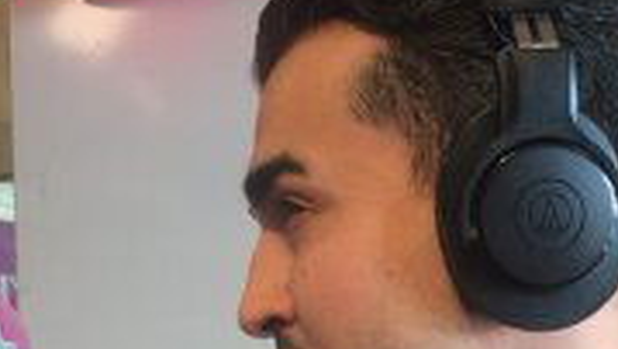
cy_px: 378
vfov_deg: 13.5
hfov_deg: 24.2
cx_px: 352
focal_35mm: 88
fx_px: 1443
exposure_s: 1/50
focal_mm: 4.15
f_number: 2.2
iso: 50
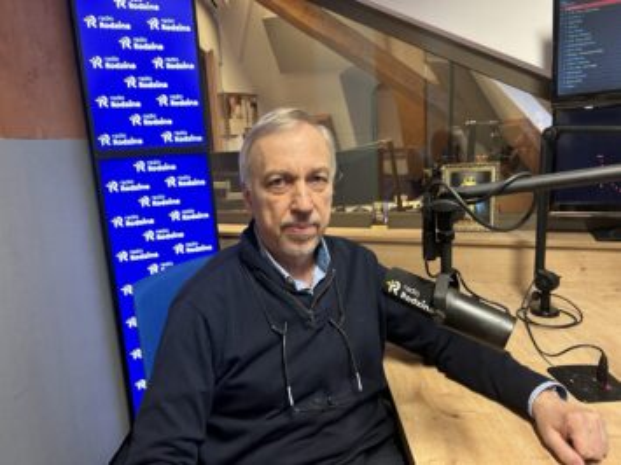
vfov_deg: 53.0
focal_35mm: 26
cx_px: 310
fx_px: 466
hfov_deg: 67.3
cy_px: 232
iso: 250
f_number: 1.5
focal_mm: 5.7
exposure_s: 1/50
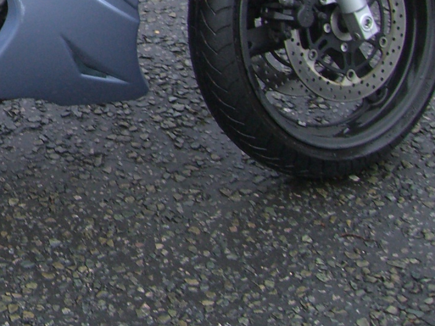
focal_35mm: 109
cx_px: -140
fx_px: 1369
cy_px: -115
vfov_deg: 13.1
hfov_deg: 16.9
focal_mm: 6.2
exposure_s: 1/100
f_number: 2.7
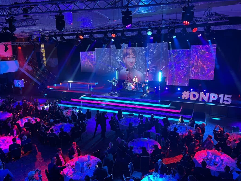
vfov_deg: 53.1
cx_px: 120
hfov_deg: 67.3
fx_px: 181
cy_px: 90
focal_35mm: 26
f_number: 1.6
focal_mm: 5.1
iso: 160
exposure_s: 1/50
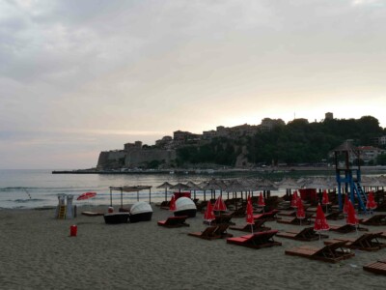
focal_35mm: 34
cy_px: 145
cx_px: 193
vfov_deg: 41.8
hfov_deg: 54.0
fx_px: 379
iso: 200
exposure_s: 1/200
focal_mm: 17
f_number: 5.6
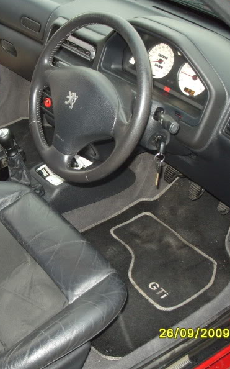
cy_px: 183
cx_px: 50
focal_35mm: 50
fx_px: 502
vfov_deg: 40.3
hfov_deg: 25.4
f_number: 2.8
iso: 160
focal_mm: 7.8
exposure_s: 1/45
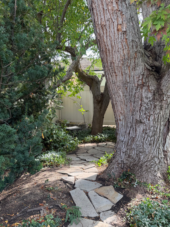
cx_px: 81
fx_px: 196
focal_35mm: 30
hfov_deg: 46.8
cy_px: 132
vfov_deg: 59.6
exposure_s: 1/199
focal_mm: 6.76
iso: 80
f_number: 1.78
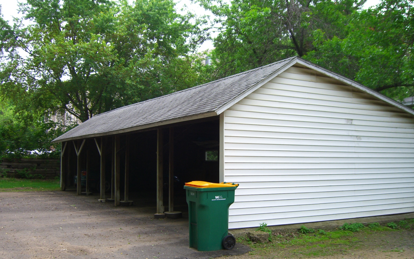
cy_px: 148
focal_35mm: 41
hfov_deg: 48.2
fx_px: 463
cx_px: 204
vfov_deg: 31.2
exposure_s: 1/80
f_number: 2.8
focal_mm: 7.9
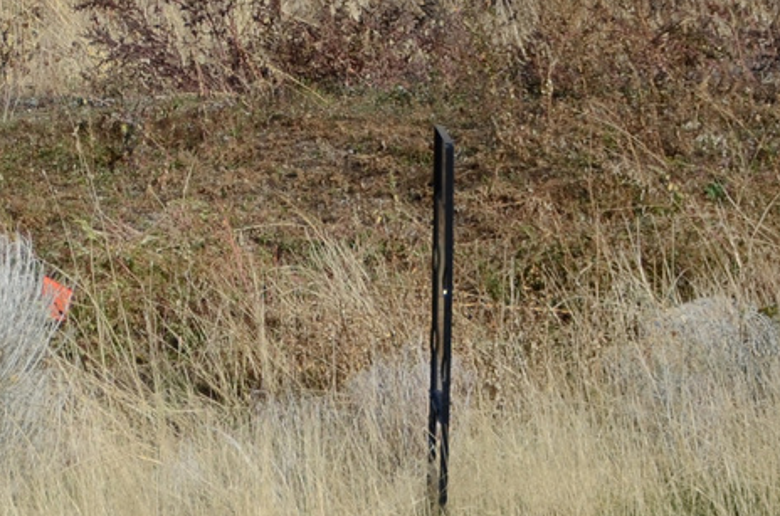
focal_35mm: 225
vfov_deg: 6.0
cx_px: -382
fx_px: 4863
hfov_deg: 8.9
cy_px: -126
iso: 100
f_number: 4.2
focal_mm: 34
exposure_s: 1/1600
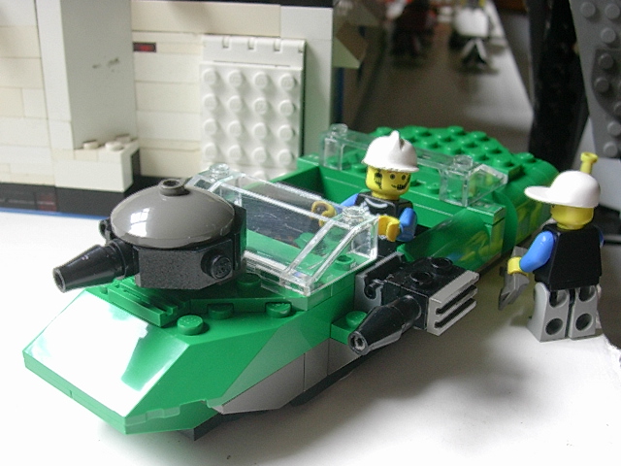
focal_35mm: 45
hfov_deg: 42.1
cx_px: 310
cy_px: 233
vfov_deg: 32.2
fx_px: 807
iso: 70
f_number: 2.9
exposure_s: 1/41.4
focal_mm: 6.7
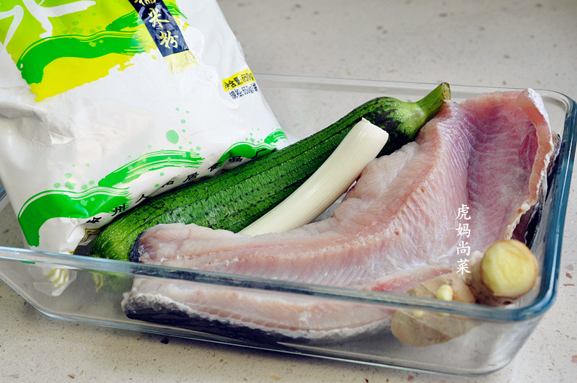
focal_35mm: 60
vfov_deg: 22.6
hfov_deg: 33.4
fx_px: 960
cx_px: 288
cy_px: 192
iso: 500
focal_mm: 40
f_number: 8
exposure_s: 1/60
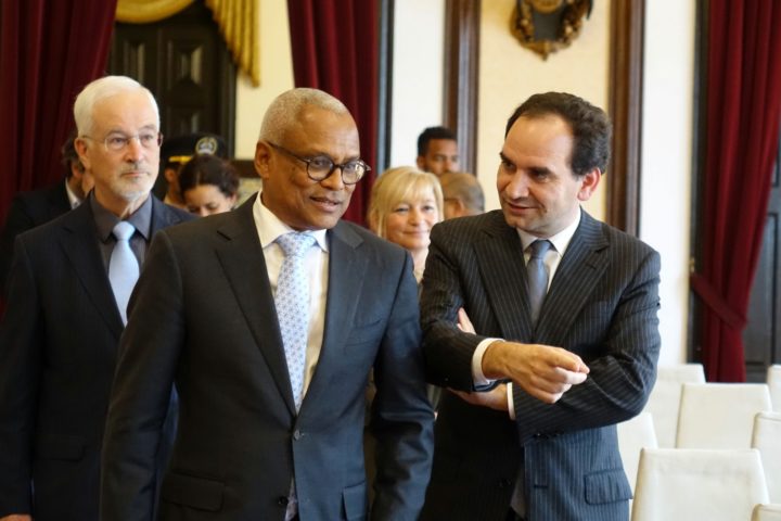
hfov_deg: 17.9
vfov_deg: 12.0
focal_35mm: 114
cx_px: 390
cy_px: 260
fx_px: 2473
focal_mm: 41.83
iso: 2000
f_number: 2.8
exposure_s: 1/200
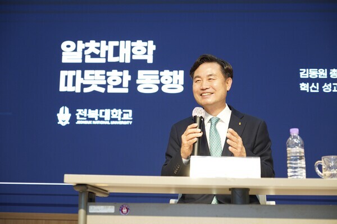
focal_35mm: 66
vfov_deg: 20.6
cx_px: 168
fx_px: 618
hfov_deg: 30.5
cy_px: 112
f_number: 2.8
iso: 640
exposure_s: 1/160
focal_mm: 44
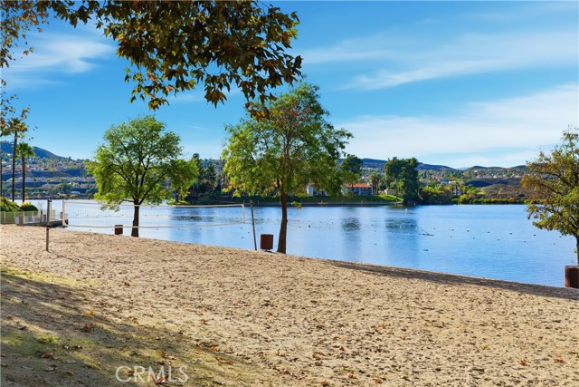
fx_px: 563
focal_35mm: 35
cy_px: 194
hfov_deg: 54.4
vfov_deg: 37.9
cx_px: 290
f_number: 8
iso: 320
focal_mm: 35
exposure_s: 1/5000
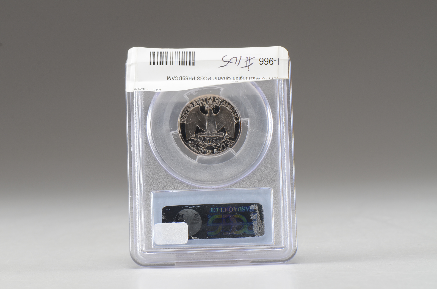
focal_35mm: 128
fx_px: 1545
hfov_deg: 16.1
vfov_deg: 10.7
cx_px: 218
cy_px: 144
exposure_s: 1/100
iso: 320
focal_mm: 85
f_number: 14
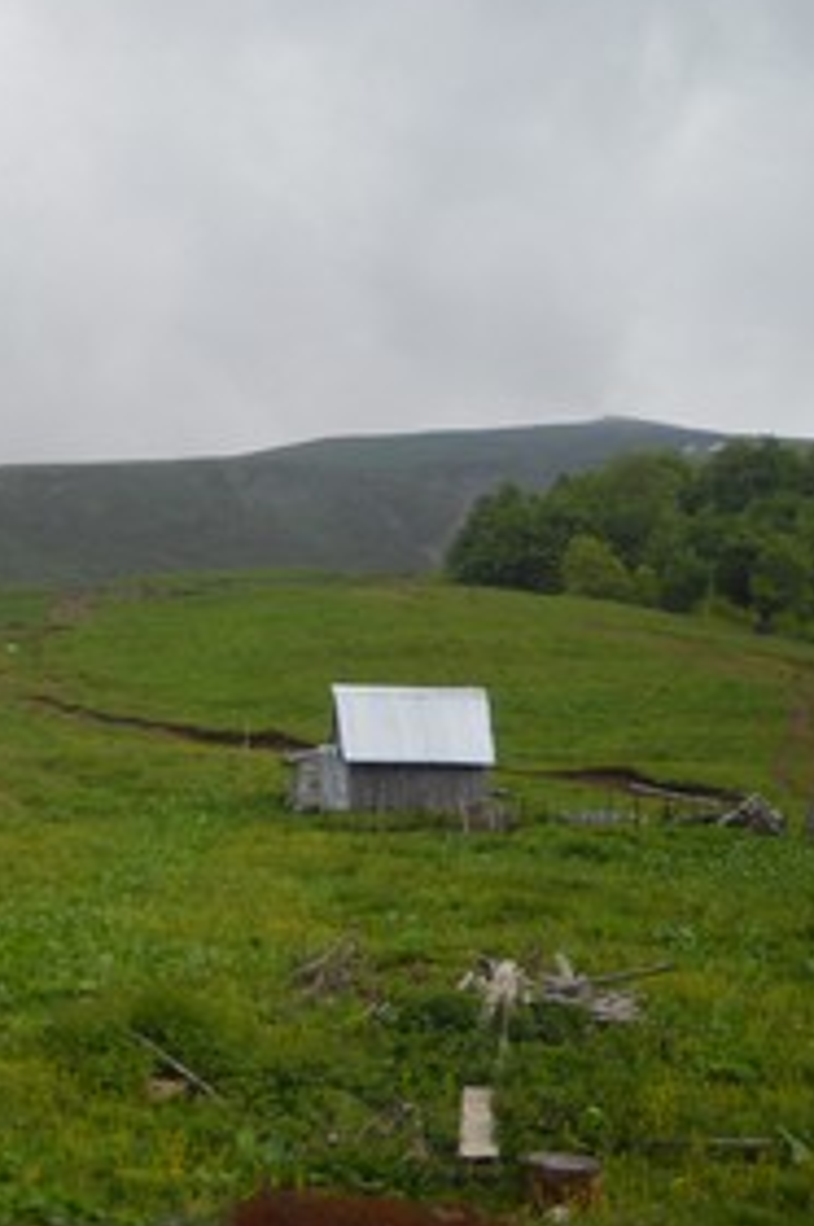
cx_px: 79
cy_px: 595
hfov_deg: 21.7
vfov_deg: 32.9
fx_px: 2074
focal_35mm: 61
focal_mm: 6.72
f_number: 5.5
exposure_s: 1/284
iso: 64
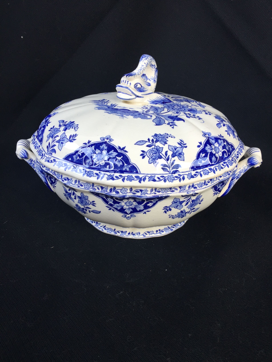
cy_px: 181
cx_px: 136
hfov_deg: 48.2
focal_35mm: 29
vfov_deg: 61.7
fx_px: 304
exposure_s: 1/100
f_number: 2.2
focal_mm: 4.15
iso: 40
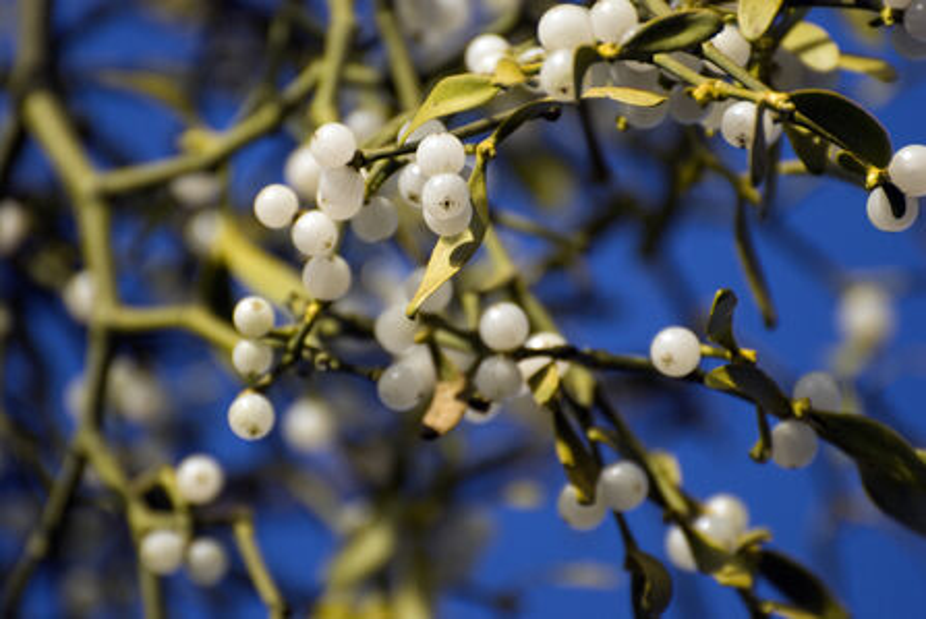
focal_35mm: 405
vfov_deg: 3.4
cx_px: 463
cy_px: 310
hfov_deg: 5.1
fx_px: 10427
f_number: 5.6
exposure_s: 1/800
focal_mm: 270
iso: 400
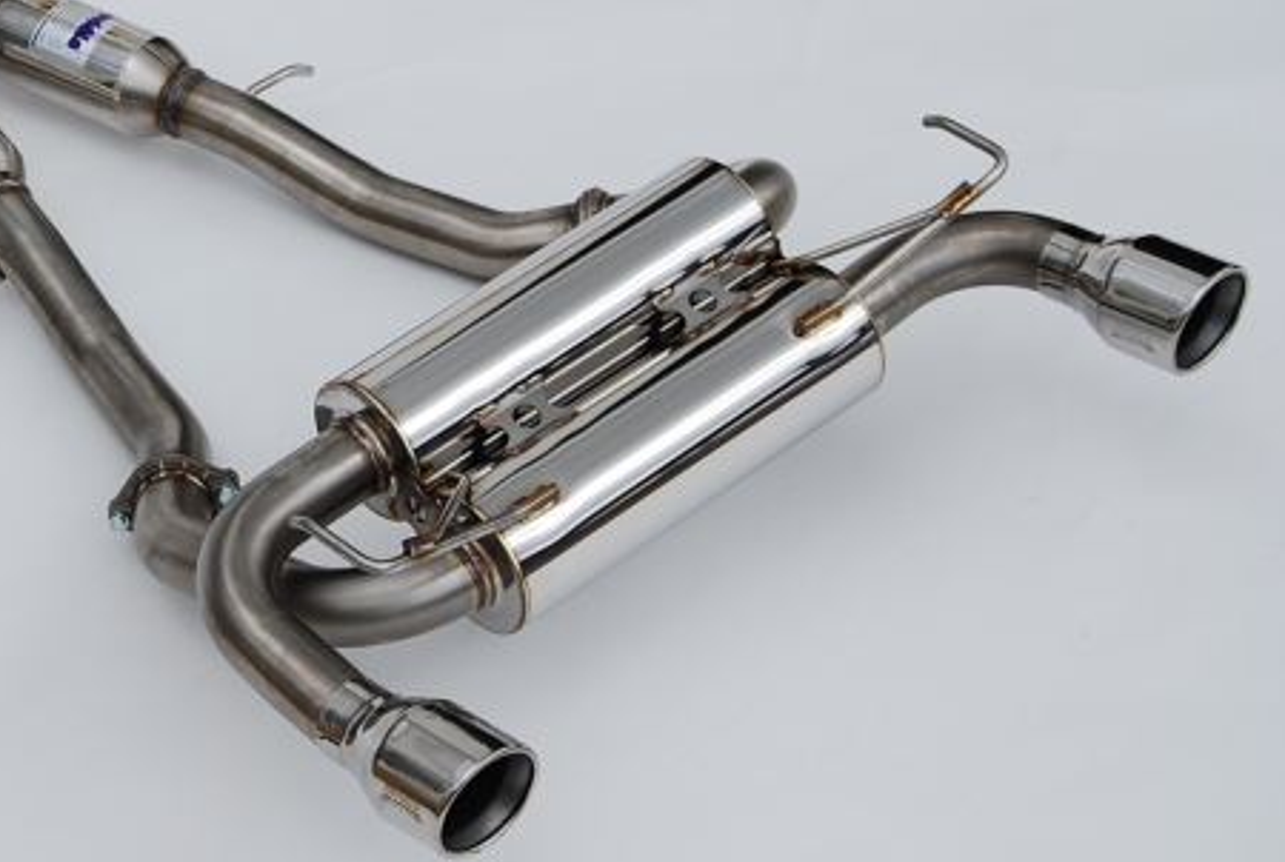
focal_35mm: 120
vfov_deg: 11.5
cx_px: 160
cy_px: 257
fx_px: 4288
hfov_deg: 16.8
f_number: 9
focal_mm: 45
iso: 100
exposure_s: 1/250
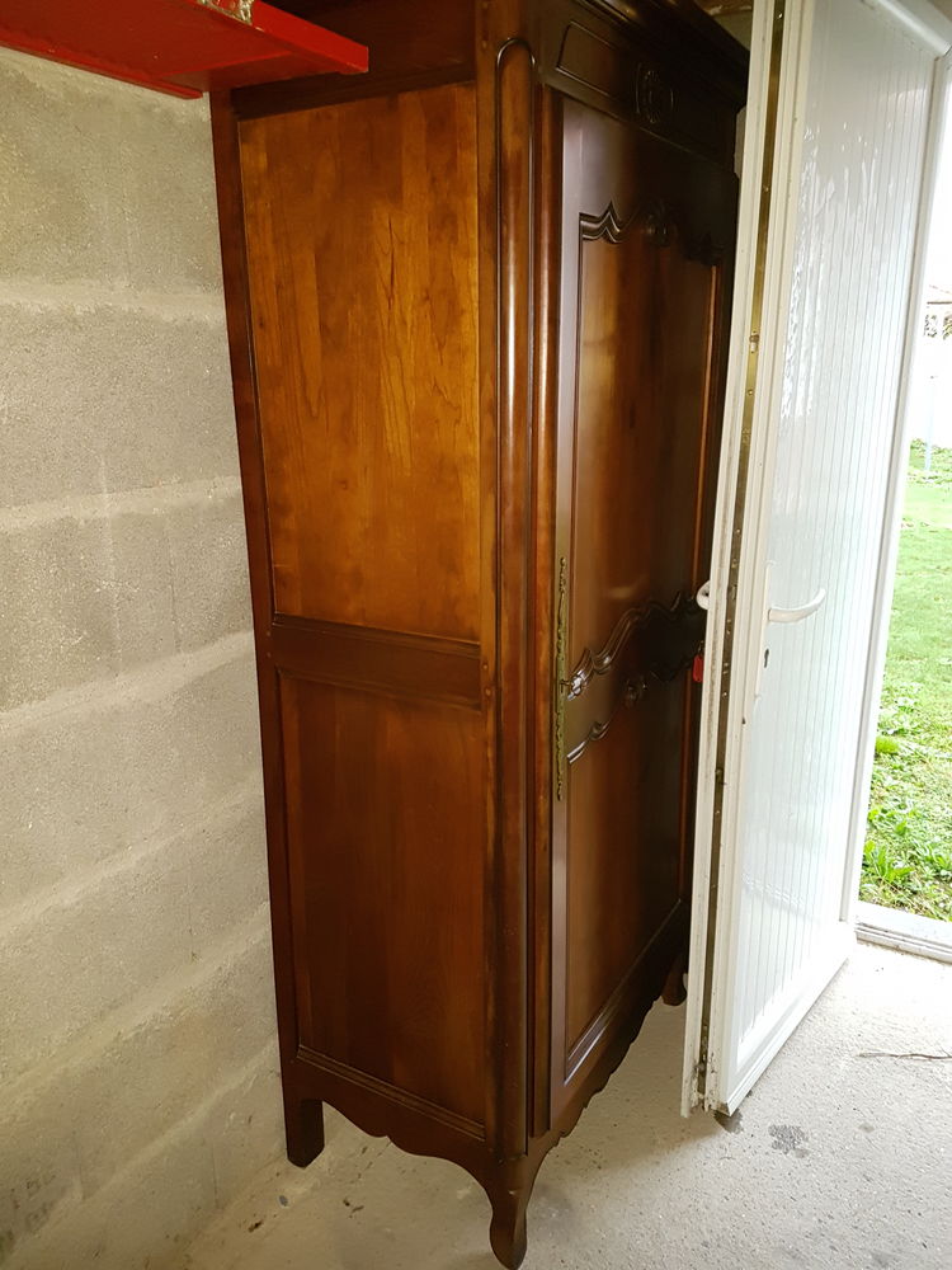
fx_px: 953
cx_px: 476
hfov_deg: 53.1
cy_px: 635
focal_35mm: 26
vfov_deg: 67.3
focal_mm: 4.2
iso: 200
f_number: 1.7
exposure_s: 1/19
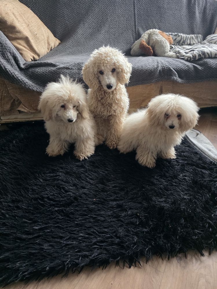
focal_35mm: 23
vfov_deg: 73.9
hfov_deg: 58.9
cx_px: 108
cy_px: 144
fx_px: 192
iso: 1600
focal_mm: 6.3
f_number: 1.7
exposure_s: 1/100
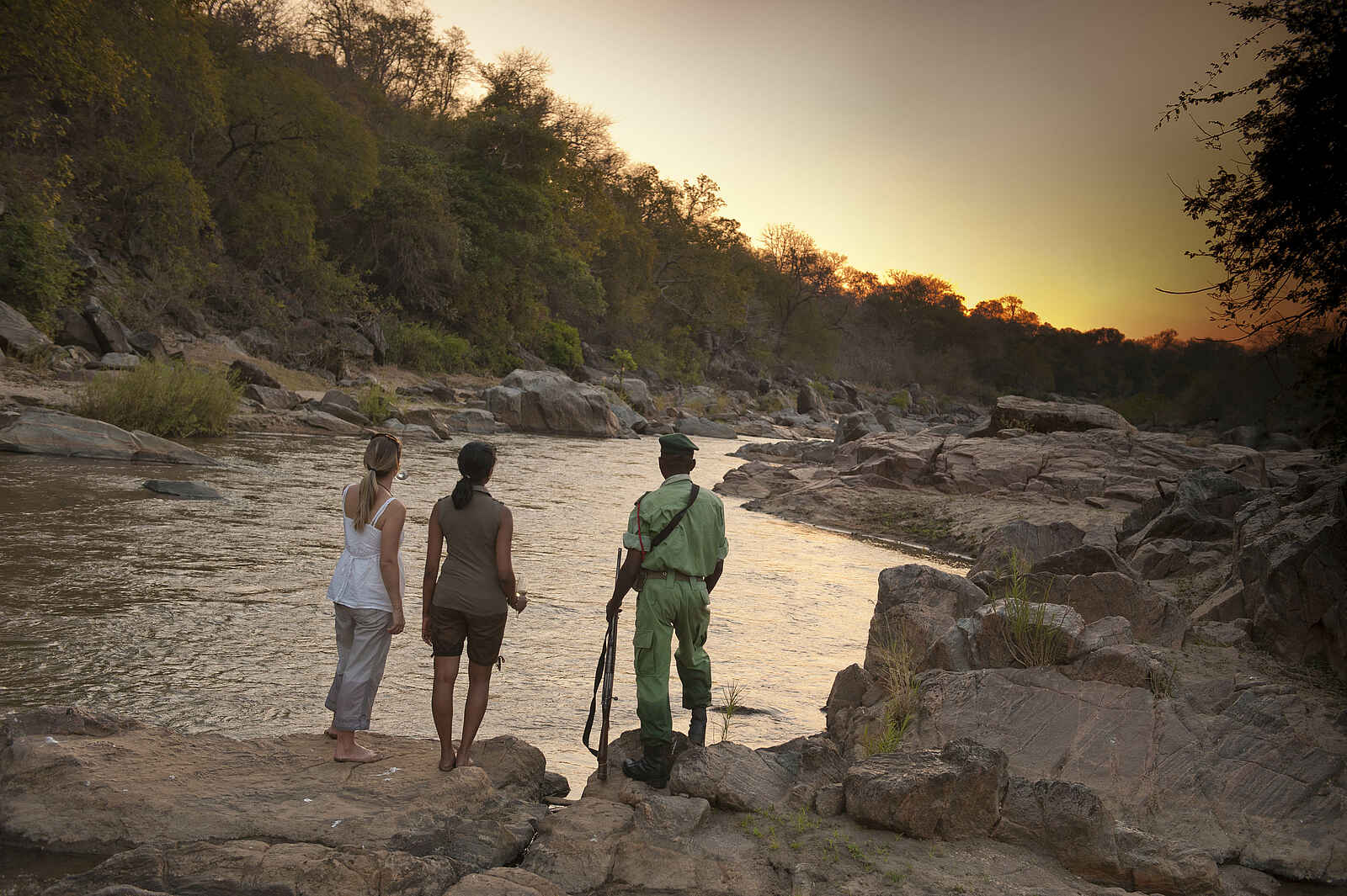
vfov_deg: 33.4
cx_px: 674
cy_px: 448
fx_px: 1496
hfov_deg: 48.5
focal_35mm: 40
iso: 400
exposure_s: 1/250
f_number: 4
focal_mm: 40
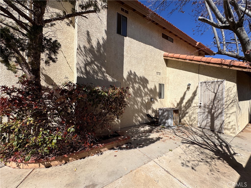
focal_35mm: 14
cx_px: 126
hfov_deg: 102.1
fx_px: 102
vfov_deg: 85.7
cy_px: 94
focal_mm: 2.22
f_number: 2.2
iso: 50
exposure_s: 1/2146
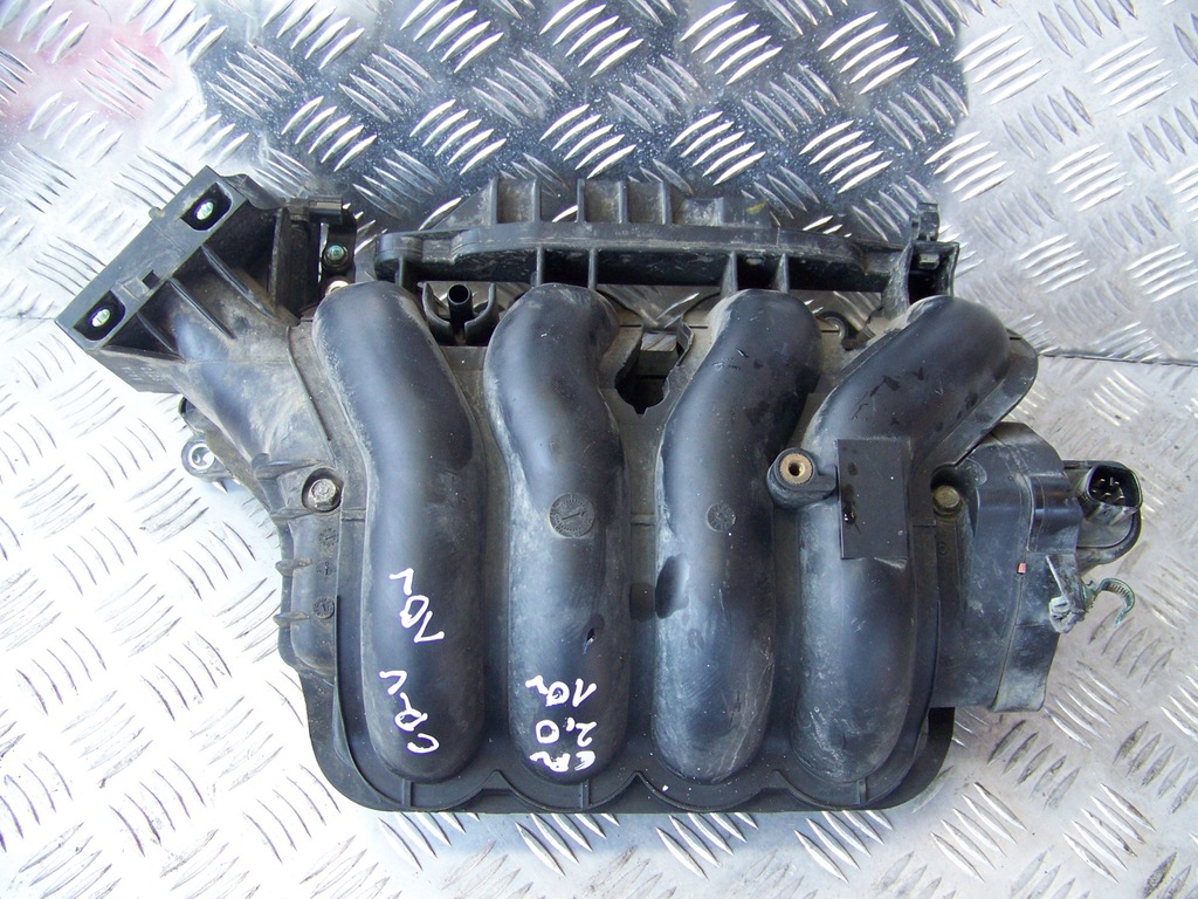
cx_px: 599
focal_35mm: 36
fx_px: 1246
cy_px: 450
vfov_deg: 39.7
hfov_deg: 51.4
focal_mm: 5.85
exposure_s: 1/30
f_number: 2.8
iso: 160
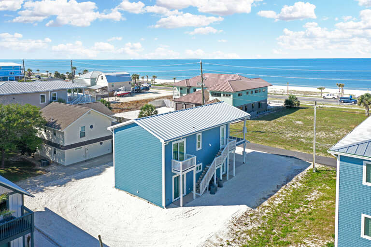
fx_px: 289
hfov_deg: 65.5
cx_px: 186
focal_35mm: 28
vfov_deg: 46.4
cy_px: 124
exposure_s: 1/320
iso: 100
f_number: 5
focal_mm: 10.26
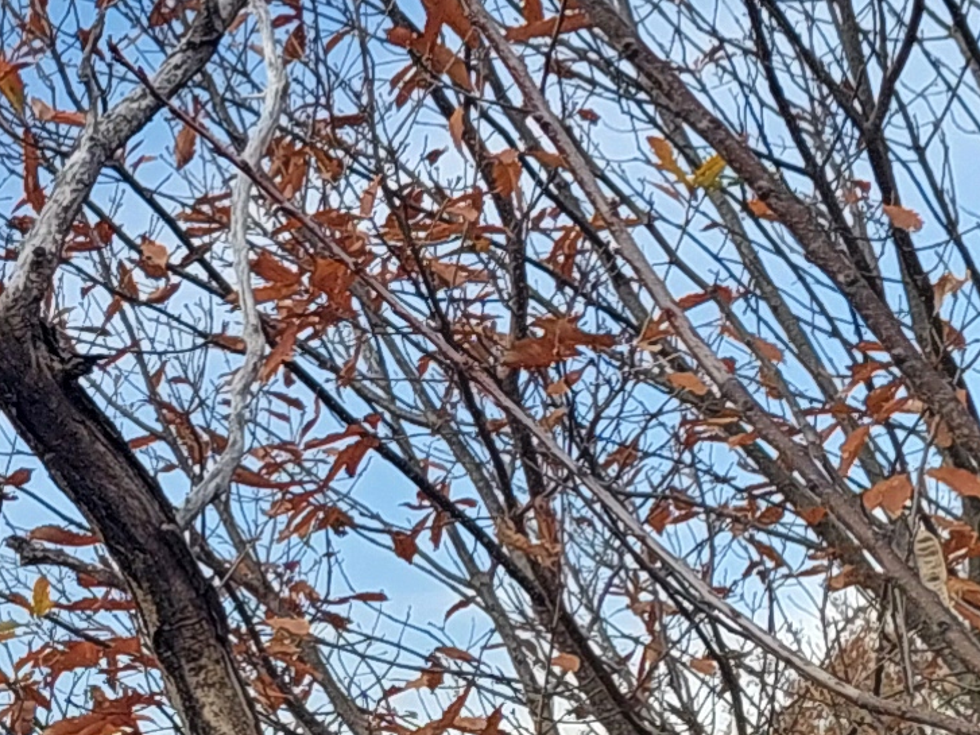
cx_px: -1128
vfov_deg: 9.3
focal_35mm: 159
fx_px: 4501
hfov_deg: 11.0
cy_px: 324
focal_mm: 5.23
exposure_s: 1/1214
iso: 40
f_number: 1.8
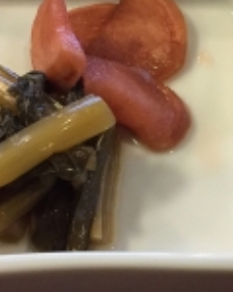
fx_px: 820
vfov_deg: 20.2
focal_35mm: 95
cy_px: 117
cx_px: 211
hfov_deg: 16.0
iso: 250
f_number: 2.2
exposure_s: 1/30
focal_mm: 4.15
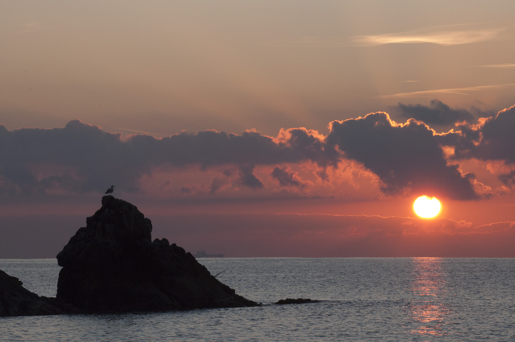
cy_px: 171
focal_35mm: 188
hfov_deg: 11.0
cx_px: 258
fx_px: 2679
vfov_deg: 7.3
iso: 800
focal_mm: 125
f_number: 20
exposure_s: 1/320
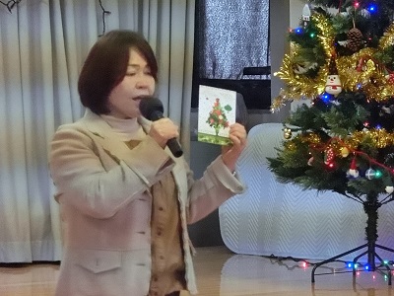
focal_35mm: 218
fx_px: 2481
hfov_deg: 9.1
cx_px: 197
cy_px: 148
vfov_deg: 6.8
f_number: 5.7
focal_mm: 38.58
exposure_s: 1/200
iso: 5000
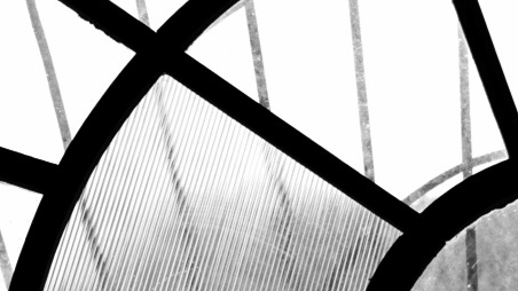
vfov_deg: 8.1
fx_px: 2060
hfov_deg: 14.0
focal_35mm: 150
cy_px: 159
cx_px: 595
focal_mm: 40
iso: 160
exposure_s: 1/160
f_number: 6.3
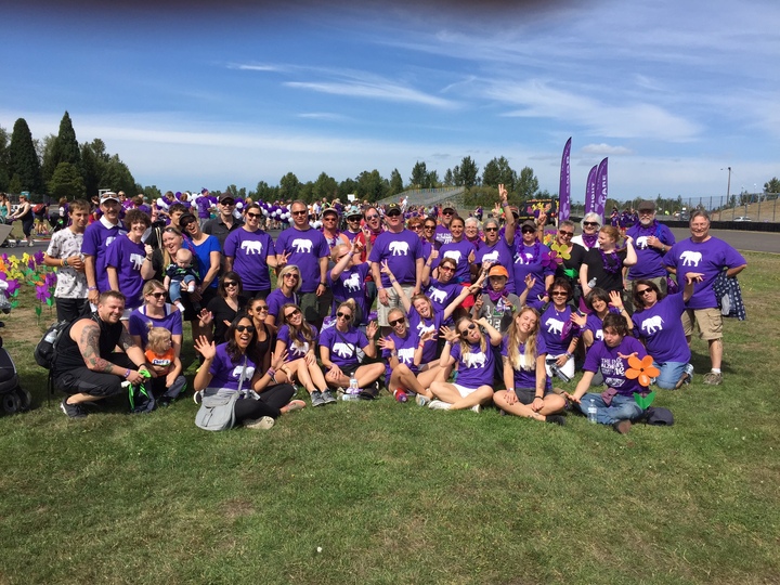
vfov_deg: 48.2
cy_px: 292
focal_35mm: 29
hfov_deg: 61.7
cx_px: 390
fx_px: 653
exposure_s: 1/2083
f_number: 2.2
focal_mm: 4.15
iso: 32
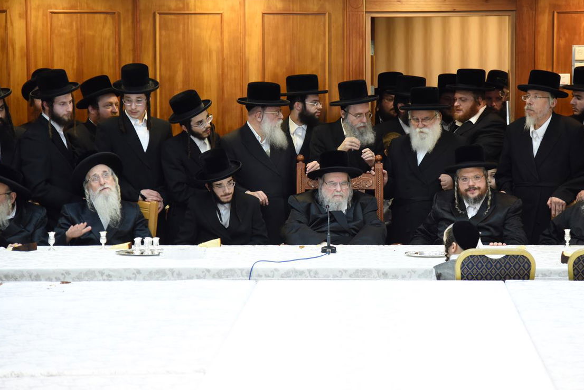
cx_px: 332
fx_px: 2012
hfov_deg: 16.5
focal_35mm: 124
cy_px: 151
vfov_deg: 11.1
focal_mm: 98
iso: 1600
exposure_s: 1/100
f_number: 4
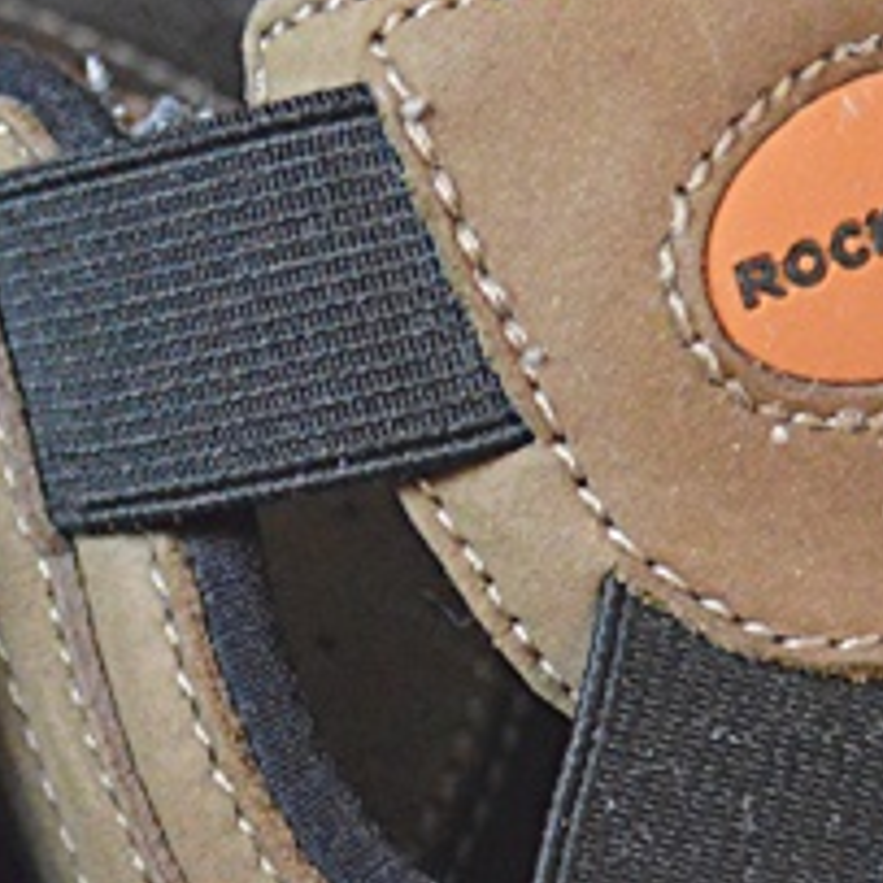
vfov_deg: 10.7
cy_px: 455
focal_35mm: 163
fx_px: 4704
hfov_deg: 10.7
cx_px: 100
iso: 2800
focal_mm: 26
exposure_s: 1/60
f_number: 4
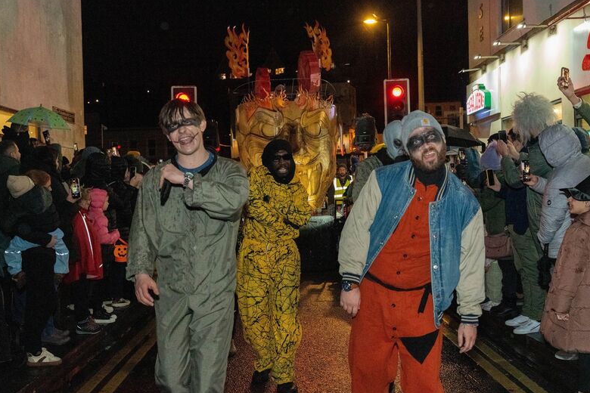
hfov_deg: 47.4
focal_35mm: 41
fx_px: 672
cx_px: 300
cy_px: 197
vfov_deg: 32.6
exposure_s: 1/250
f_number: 5.6
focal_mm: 40
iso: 32000
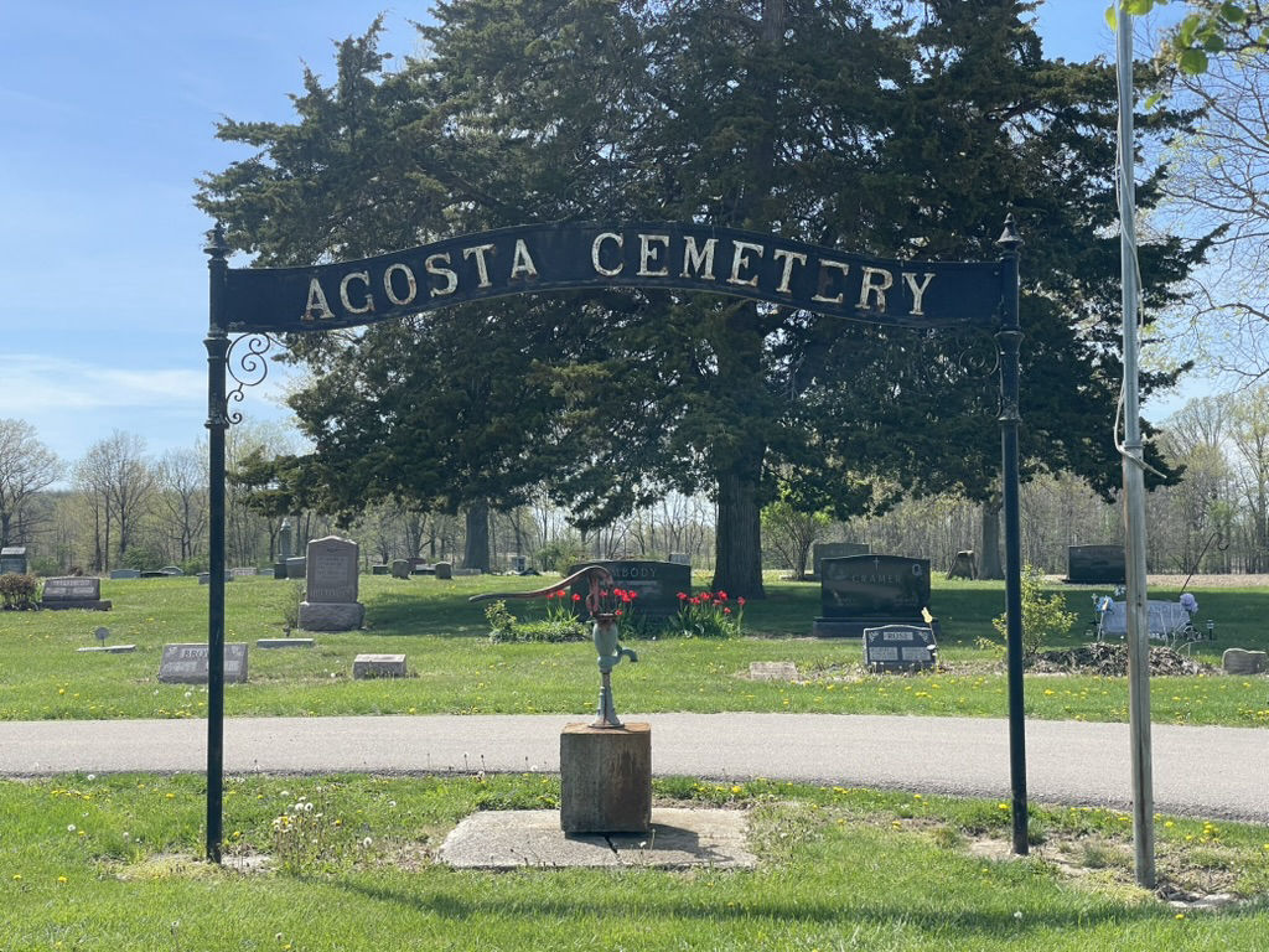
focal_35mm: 52
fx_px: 1906
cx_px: 634
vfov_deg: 28.0
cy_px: 476
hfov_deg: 36.8
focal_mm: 6
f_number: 2
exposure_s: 1/940
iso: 25
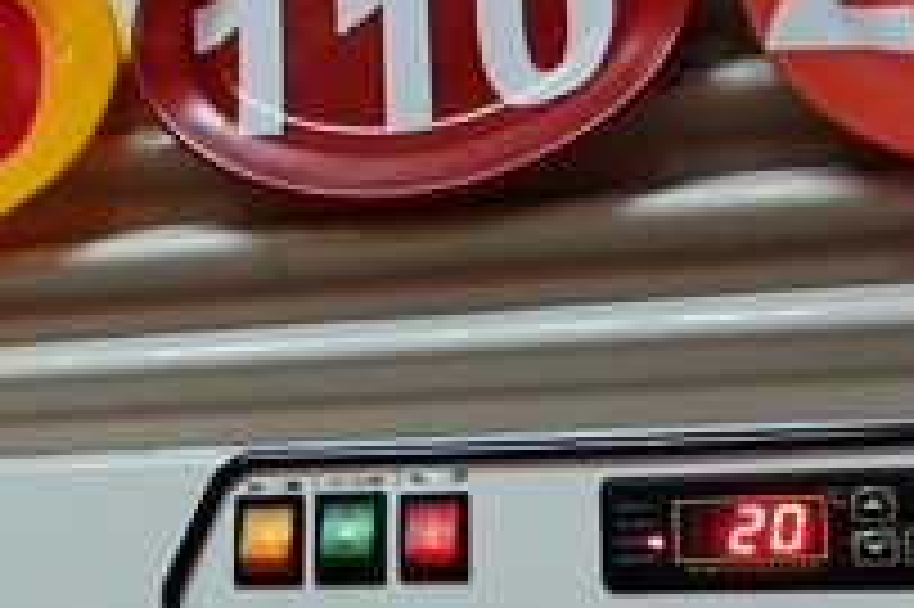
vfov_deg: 17.7
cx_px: -14
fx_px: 1953
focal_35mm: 77
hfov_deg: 25.0
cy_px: 390
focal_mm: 8.8
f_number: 2
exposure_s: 1/30
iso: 125
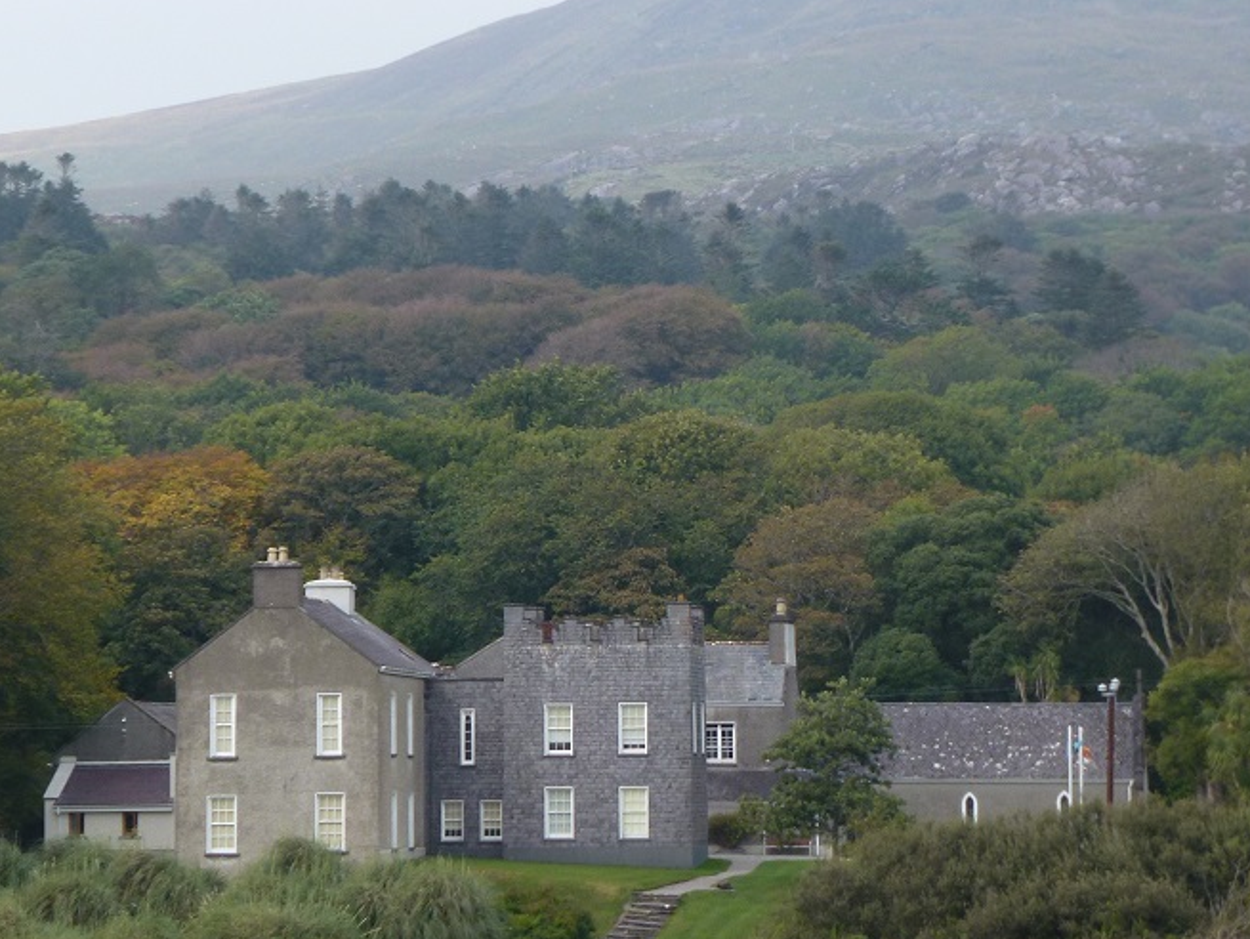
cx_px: 660
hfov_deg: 13.2
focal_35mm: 150
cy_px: 410
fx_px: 5420
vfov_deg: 9.9
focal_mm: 17.3
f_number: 5
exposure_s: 1/320
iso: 100
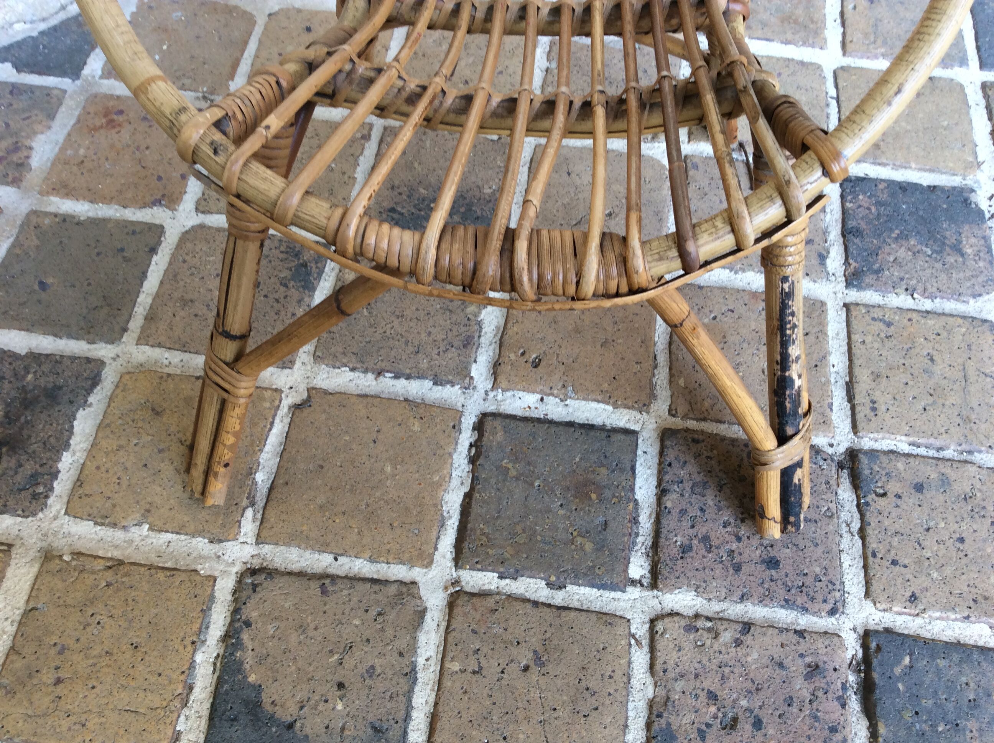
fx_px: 918
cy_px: 372
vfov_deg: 44.1
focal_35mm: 32
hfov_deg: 56.9
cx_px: 497
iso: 32
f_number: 2.4
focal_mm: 3.3
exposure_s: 1/33
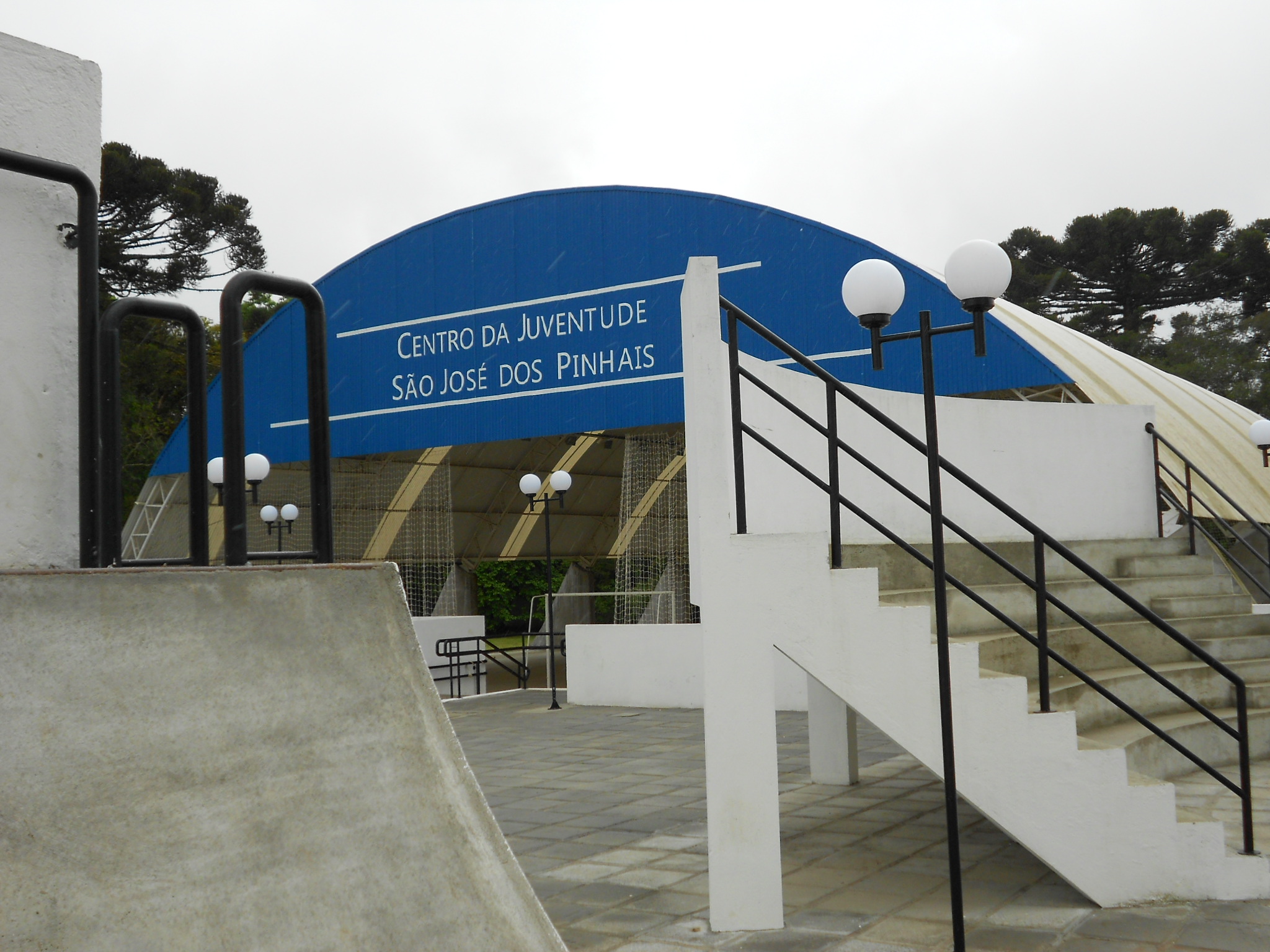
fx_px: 1357
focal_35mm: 37
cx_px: 635
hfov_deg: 50.1
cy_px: 476
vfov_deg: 38.7
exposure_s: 1/320
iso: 80
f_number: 3.9
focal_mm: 6.7
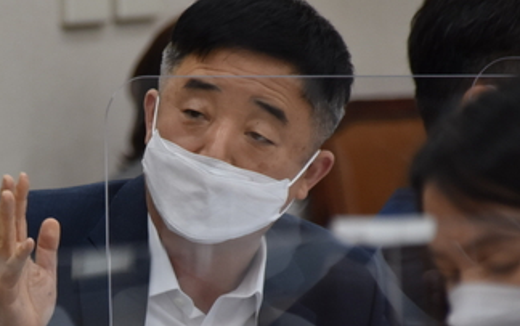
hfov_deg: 2.2
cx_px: 39
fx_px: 13628
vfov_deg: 1.4
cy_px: 235
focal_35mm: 961
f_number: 6.3
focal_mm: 300
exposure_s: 1/125
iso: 800
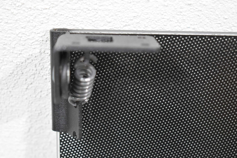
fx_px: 513
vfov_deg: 17.5
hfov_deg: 26.0
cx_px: 118
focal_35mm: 78
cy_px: 79
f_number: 5.6
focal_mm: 52
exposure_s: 1/60
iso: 1100
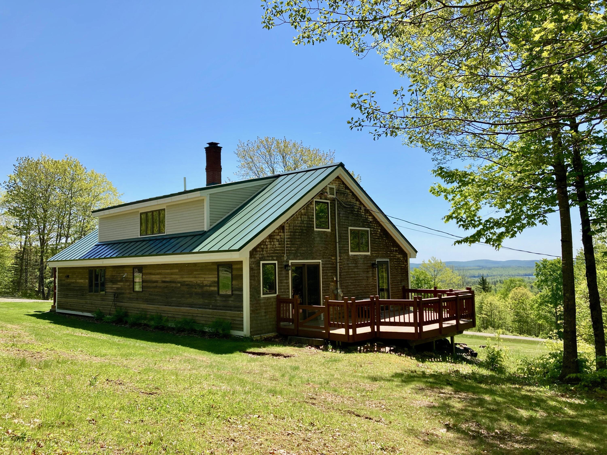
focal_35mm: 28
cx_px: 304
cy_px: 228
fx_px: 491
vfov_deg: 49.7
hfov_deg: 63.4
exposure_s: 1/2000
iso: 20
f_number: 1.8
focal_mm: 3.99
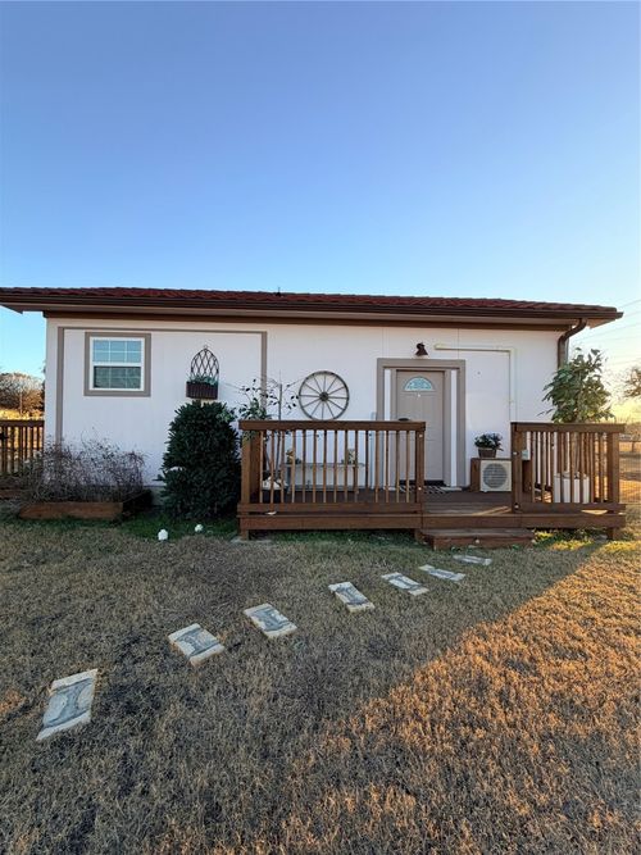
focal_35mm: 14
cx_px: 320
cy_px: 428
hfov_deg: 85.7
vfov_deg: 102.1
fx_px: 346
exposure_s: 1/376
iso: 50
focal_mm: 2.22
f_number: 2.2
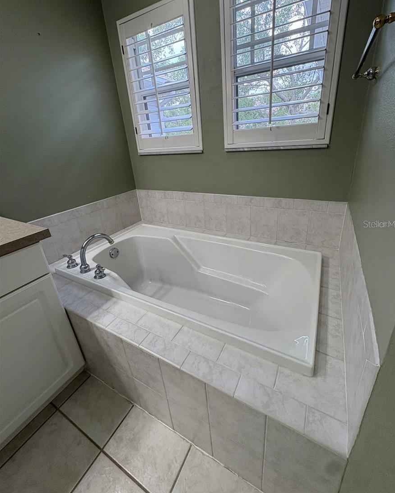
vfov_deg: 96.5
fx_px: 219
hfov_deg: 84.0
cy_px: 224
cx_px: 203
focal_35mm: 15
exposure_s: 1/120
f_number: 2.2
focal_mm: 2.22
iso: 125
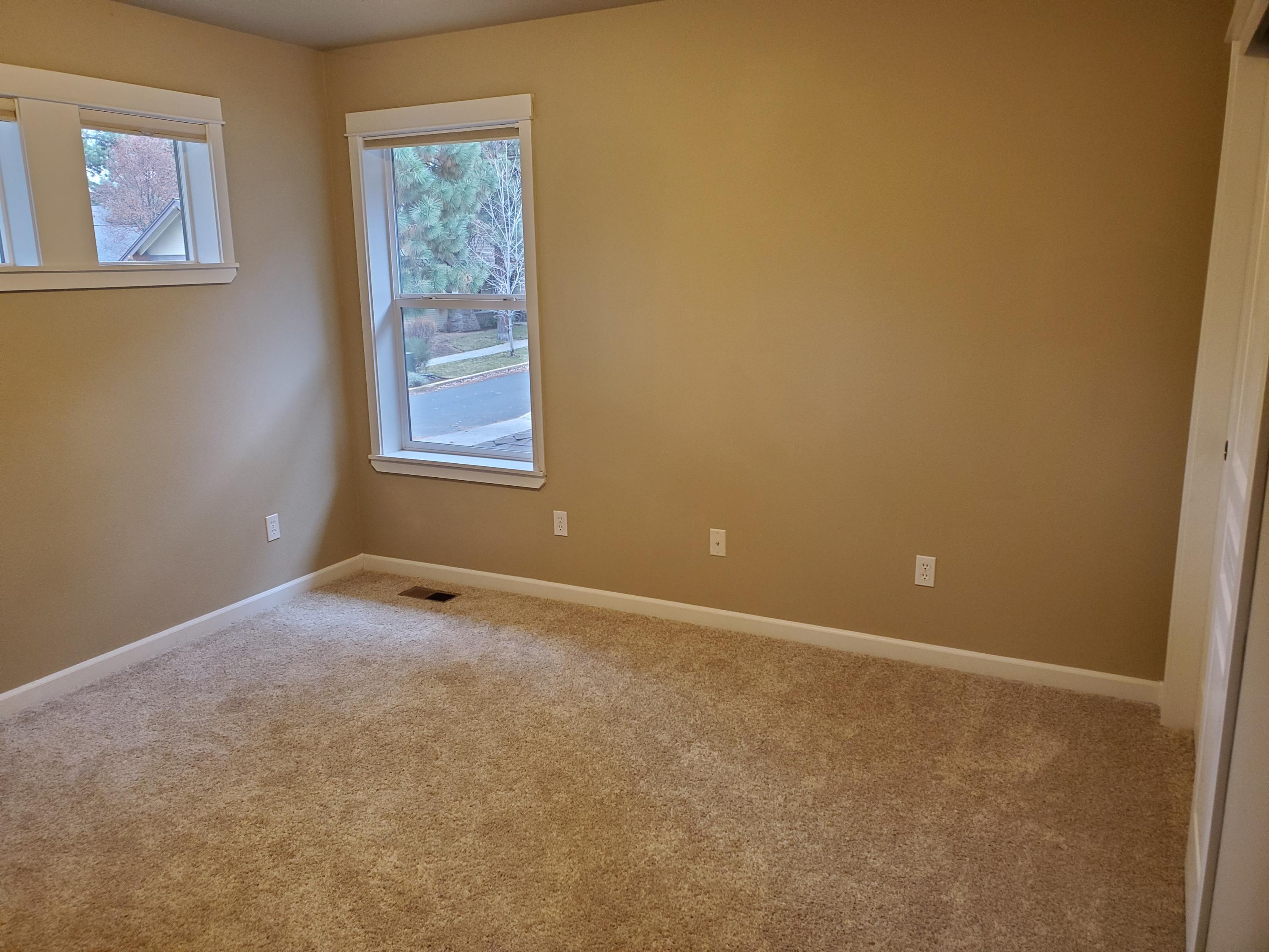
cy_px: 476
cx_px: 634
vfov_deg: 53.1
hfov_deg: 67.3
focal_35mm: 26
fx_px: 953
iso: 200
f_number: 2.4
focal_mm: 4.3
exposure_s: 1/39
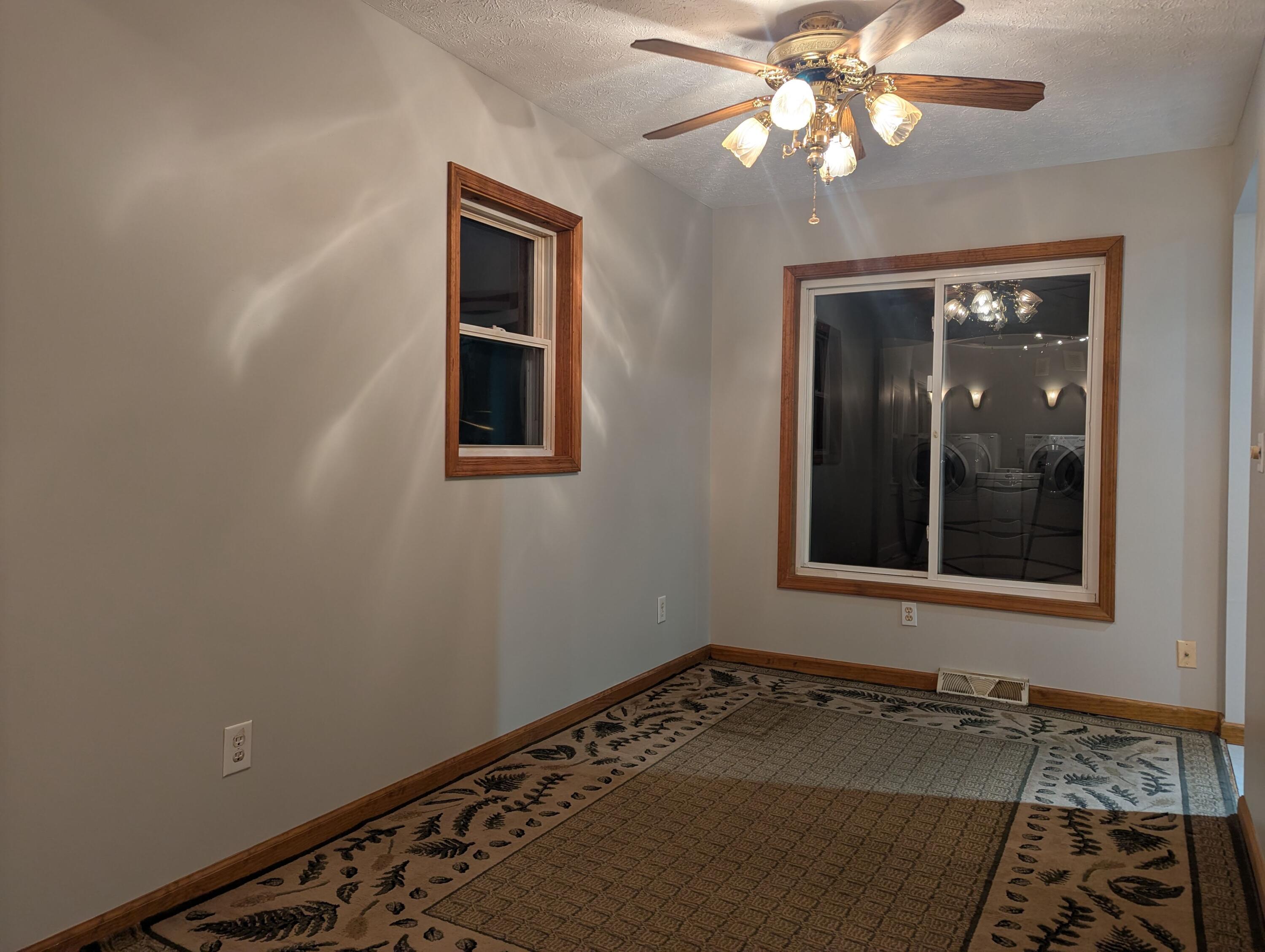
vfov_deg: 56.9
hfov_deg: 71.5
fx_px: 878
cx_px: 632
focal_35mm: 24
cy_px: 476
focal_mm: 6.81
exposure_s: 1/24
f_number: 1.85
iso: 70
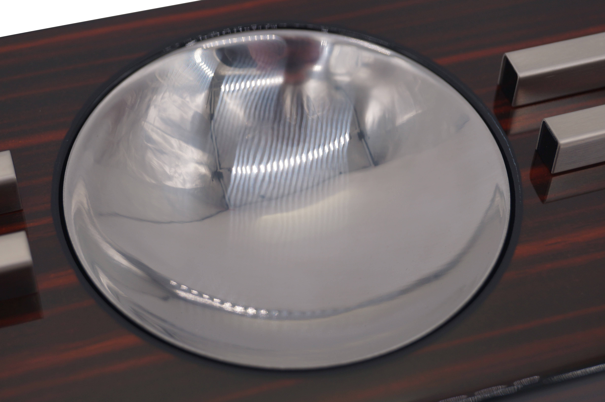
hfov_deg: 24.8
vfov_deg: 16.6
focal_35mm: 82
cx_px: 302
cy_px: 201
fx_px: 1377
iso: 100
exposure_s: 1/160
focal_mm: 55
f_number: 7.1
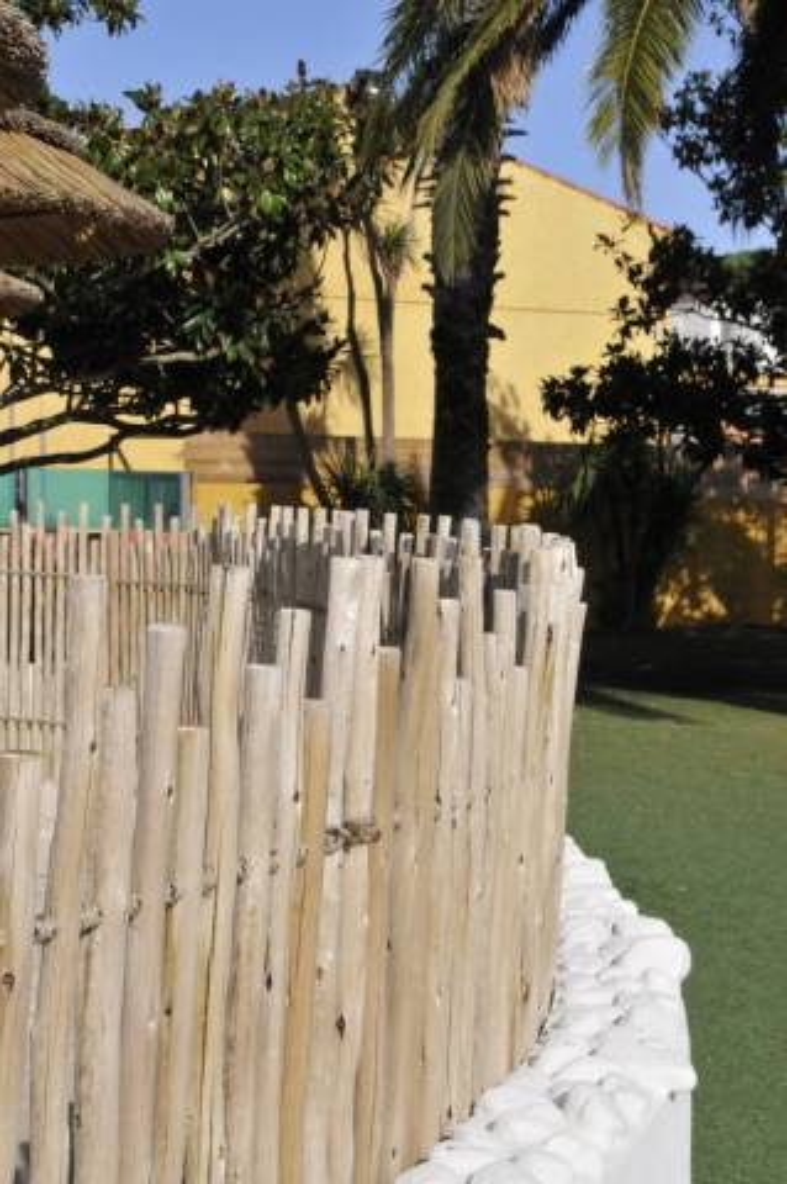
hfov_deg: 18.9
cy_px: 592
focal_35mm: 72
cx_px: 394
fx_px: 2366
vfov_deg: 28.1
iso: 800
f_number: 16
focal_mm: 48
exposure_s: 1/1000
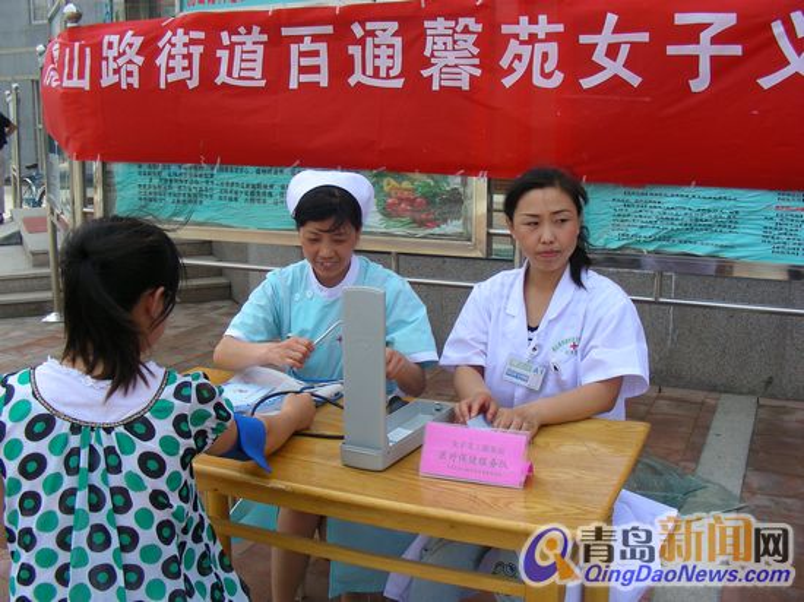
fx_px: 882
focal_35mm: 38
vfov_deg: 37.7
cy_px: 301
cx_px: 402
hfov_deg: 49.0
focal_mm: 6.3
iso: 50
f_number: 4
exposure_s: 1/340
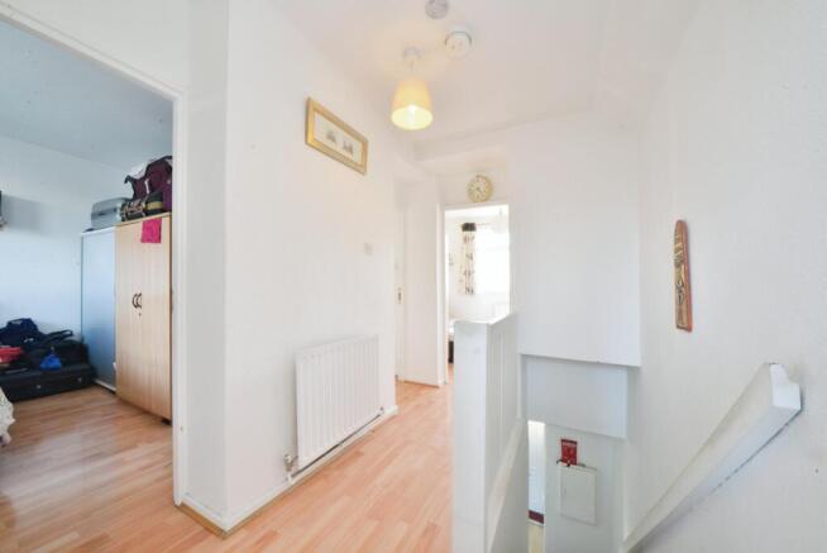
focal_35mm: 12
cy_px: 276
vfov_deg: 90.1
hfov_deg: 112.6
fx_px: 276
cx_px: 414
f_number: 22
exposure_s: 1.3
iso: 640
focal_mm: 12
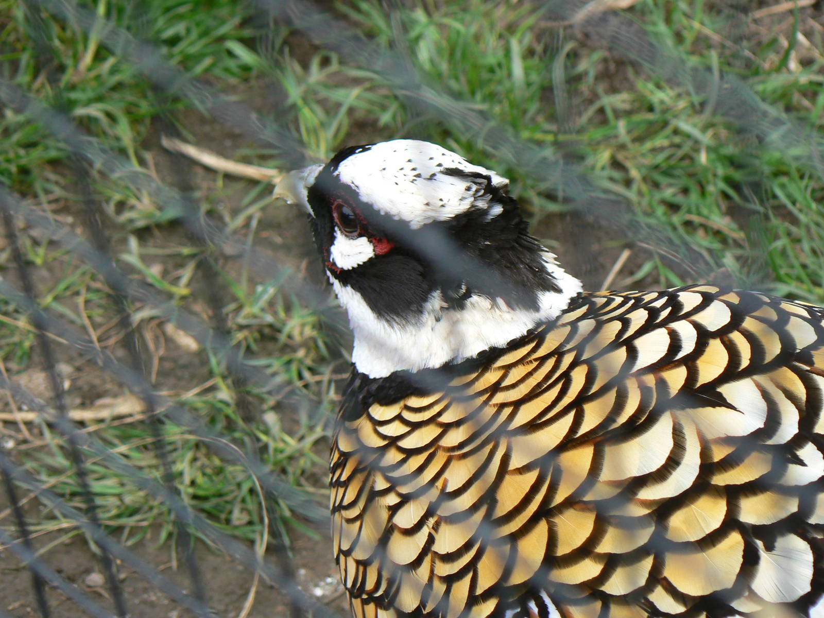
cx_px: 412
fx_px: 3023
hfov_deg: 15.5
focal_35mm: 127
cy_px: 309
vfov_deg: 11.7
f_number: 4
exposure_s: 1/125
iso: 80
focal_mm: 21.2
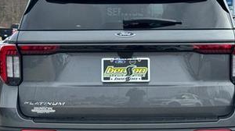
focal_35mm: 88
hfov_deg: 24.2
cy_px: 71
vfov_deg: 13.7
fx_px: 548
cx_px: 128
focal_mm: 6.76
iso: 64
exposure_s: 1/2179
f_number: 1.78
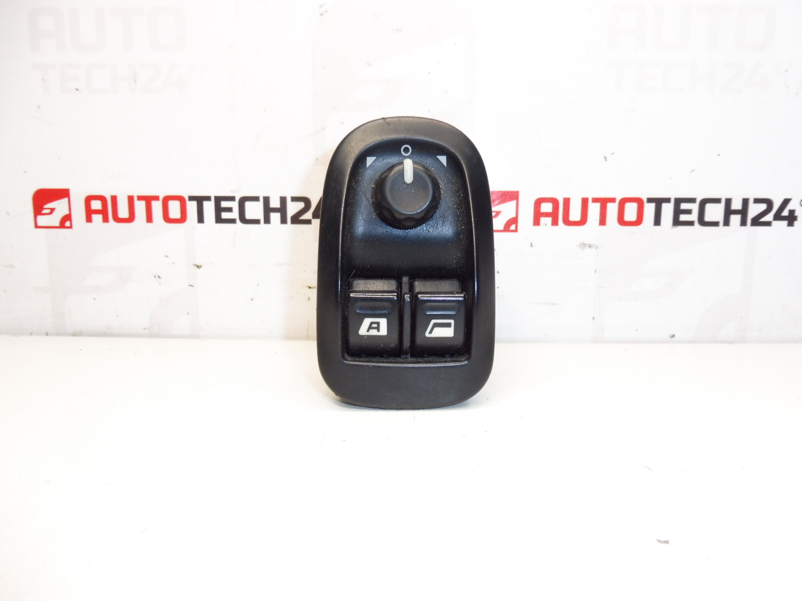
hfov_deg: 71.6
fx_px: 556
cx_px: 401
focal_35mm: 24
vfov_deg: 56.8
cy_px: 300
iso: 200
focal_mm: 4.3
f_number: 3.5
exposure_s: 1/100
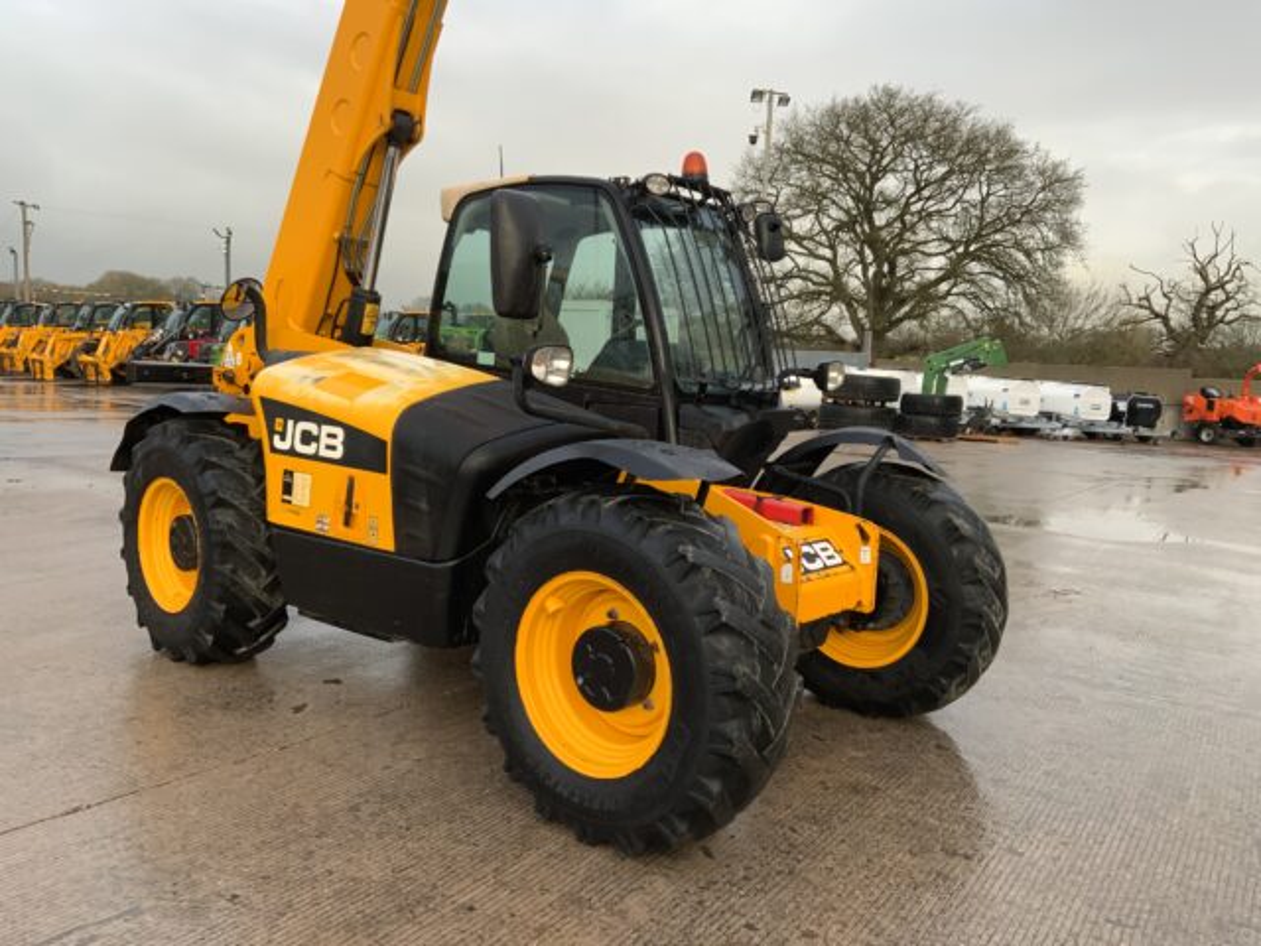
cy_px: 473
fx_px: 1056
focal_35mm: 29
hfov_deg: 61.7
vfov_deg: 48.2
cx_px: 630
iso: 16
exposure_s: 1/183
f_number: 1.8
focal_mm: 3
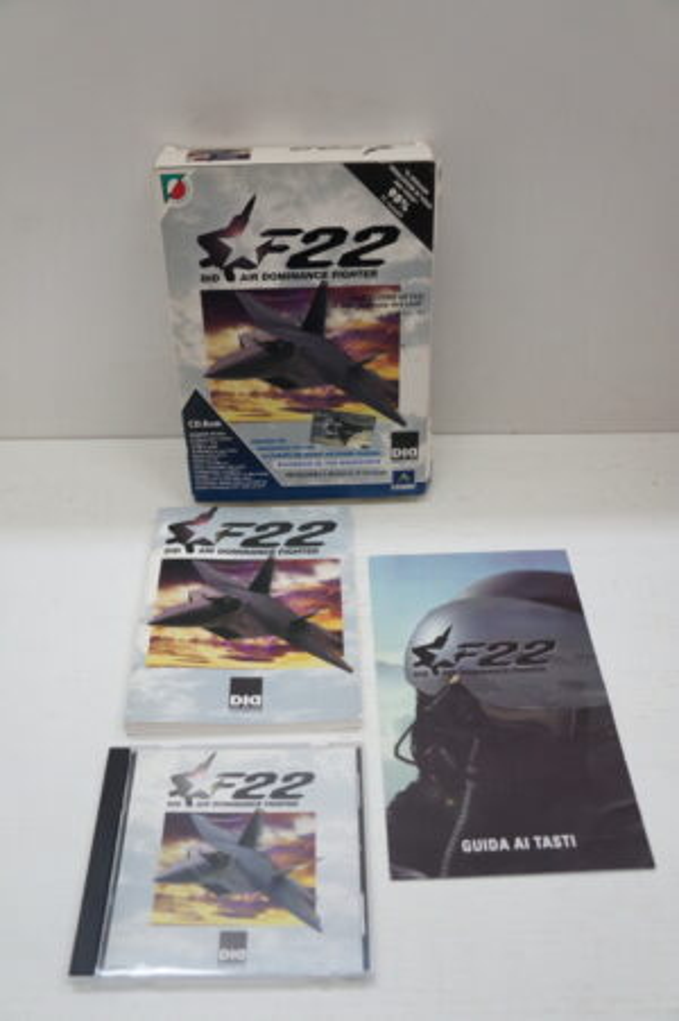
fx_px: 850
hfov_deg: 43.5
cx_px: 340
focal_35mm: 30
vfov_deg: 62.0
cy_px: 510
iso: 640
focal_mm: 20
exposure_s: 1/60
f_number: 4.5
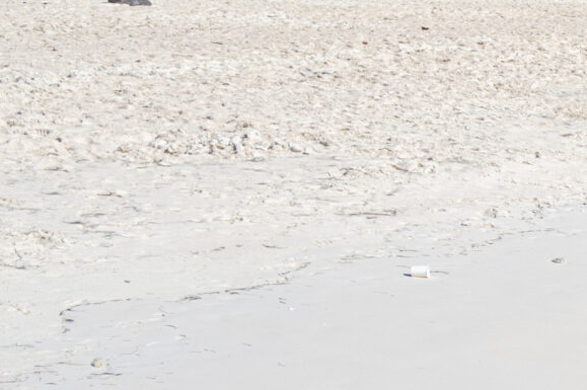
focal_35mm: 139
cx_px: 1242
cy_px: 363
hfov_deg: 12.6
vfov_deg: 9.8
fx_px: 2268
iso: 100
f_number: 5.6
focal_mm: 31.5
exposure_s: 1/1000
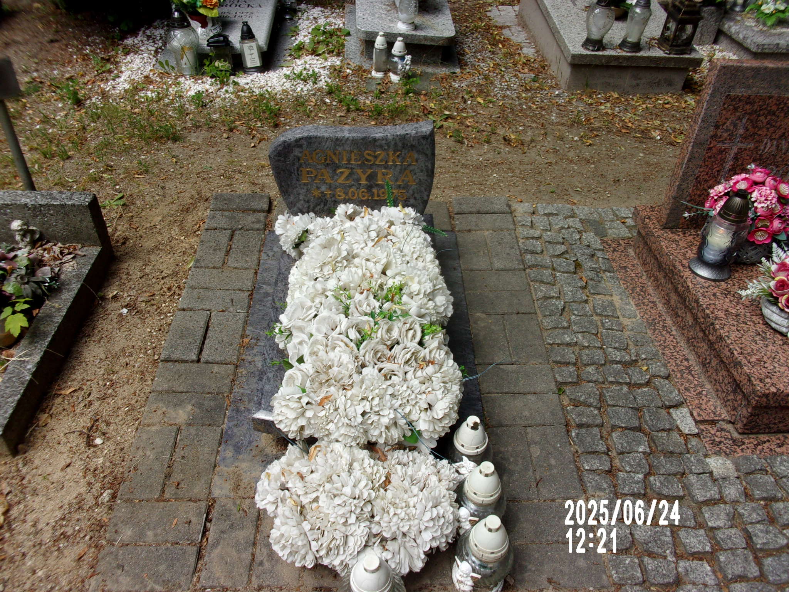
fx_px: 638
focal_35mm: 28
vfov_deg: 49.7
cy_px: 296
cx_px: 394
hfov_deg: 63.4
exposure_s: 1/52
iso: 80
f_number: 10.8
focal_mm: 5.1
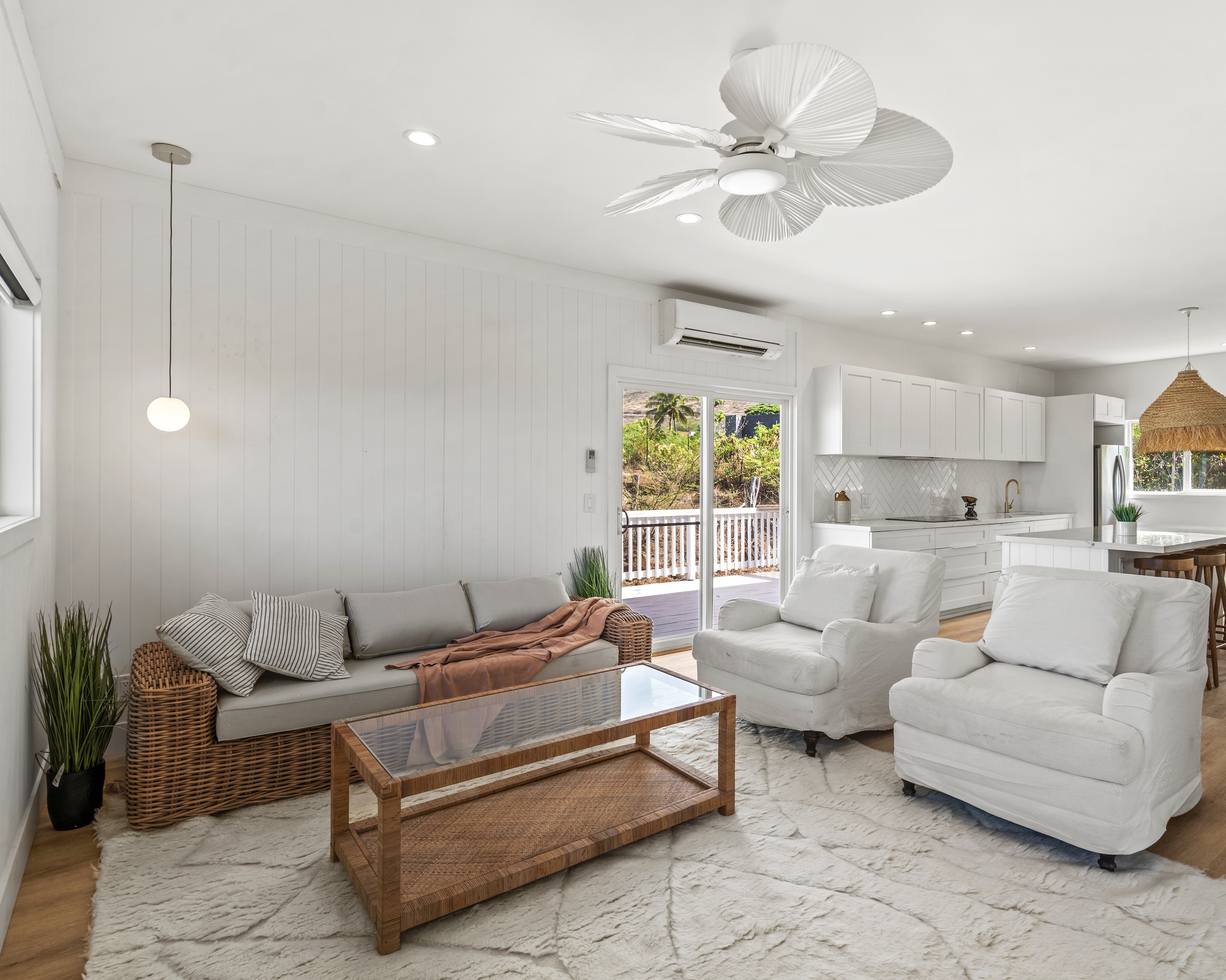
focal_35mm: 19
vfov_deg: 70.9
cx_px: 696
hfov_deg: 82.8
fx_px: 689
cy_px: 487
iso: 100
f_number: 8
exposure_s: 1/8
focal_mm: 16
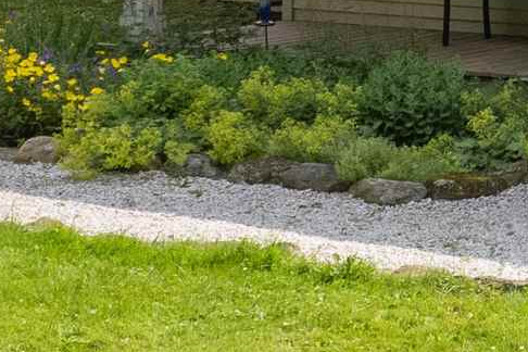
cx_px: 1017
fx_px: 2039
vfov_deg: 9.6
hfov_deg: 13.0
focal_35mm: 139
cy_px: -151
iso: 100
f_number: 2.8
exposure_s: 1/180
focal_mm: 8.38
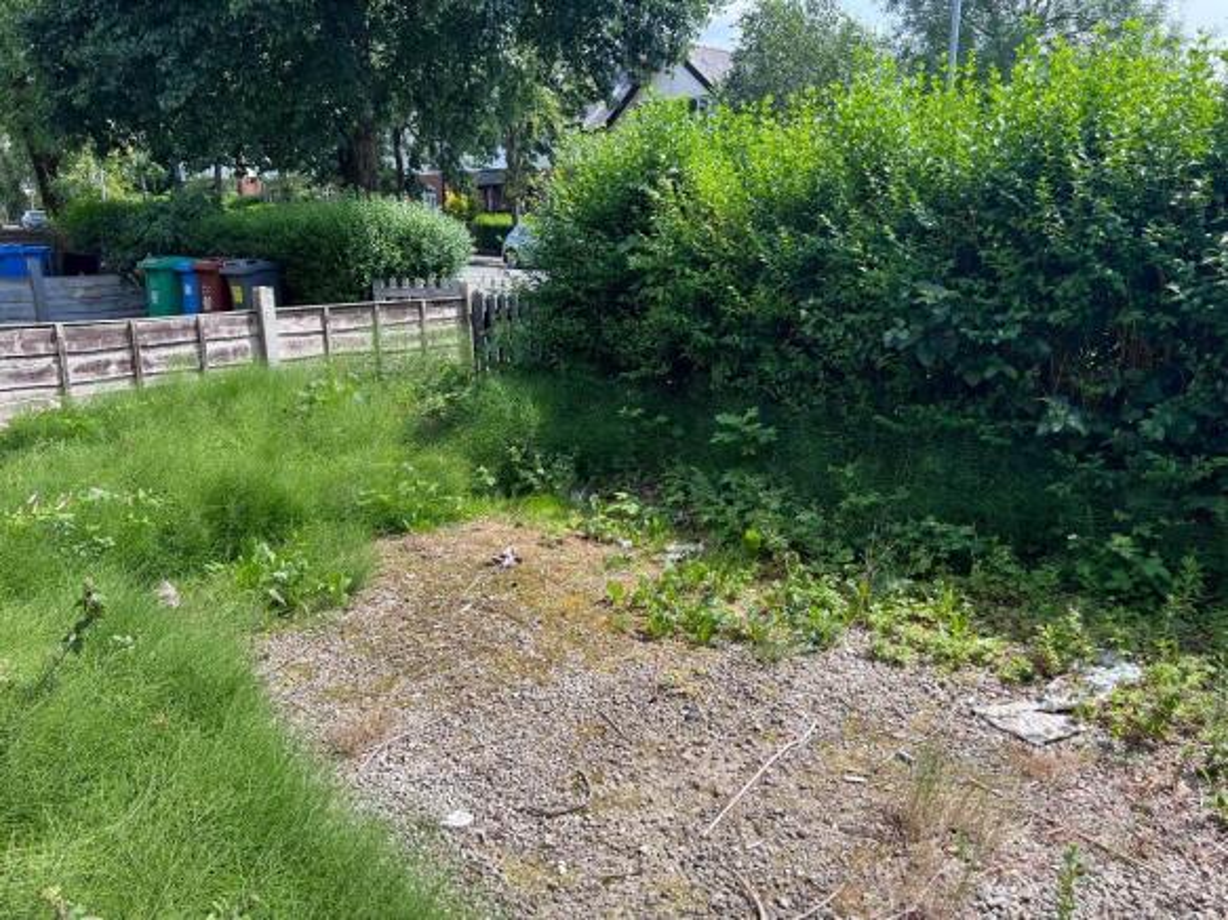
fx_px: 922
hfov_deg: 67.3
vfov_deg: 53.0
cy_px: 460
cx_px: 614
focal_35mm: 26
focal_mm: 5.7
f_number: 1.5
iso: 50
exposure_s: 1/1575
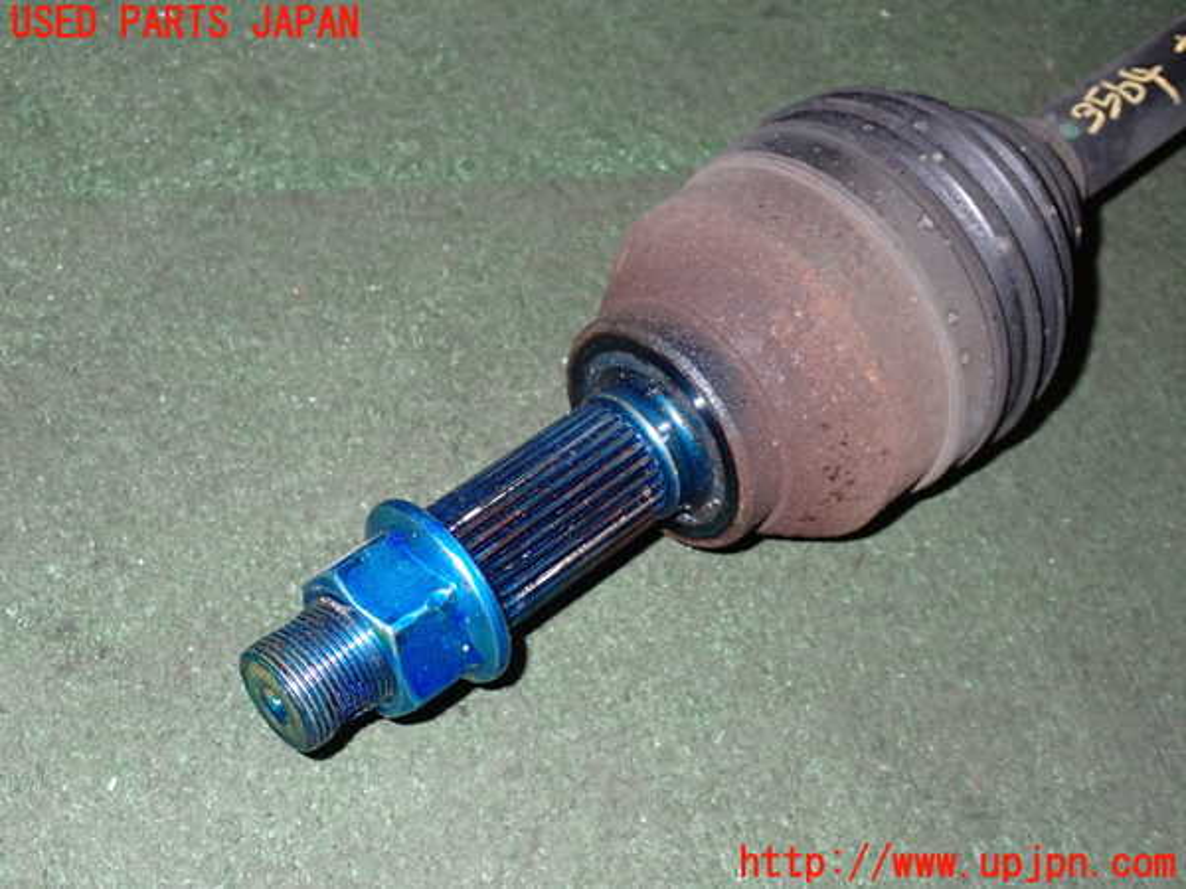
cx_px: 593
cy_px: 444
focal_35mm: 54
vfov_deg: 27.0
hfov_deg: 35.5
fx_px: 1850
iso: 800
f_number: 10
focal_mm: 9.65
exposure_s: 1/50
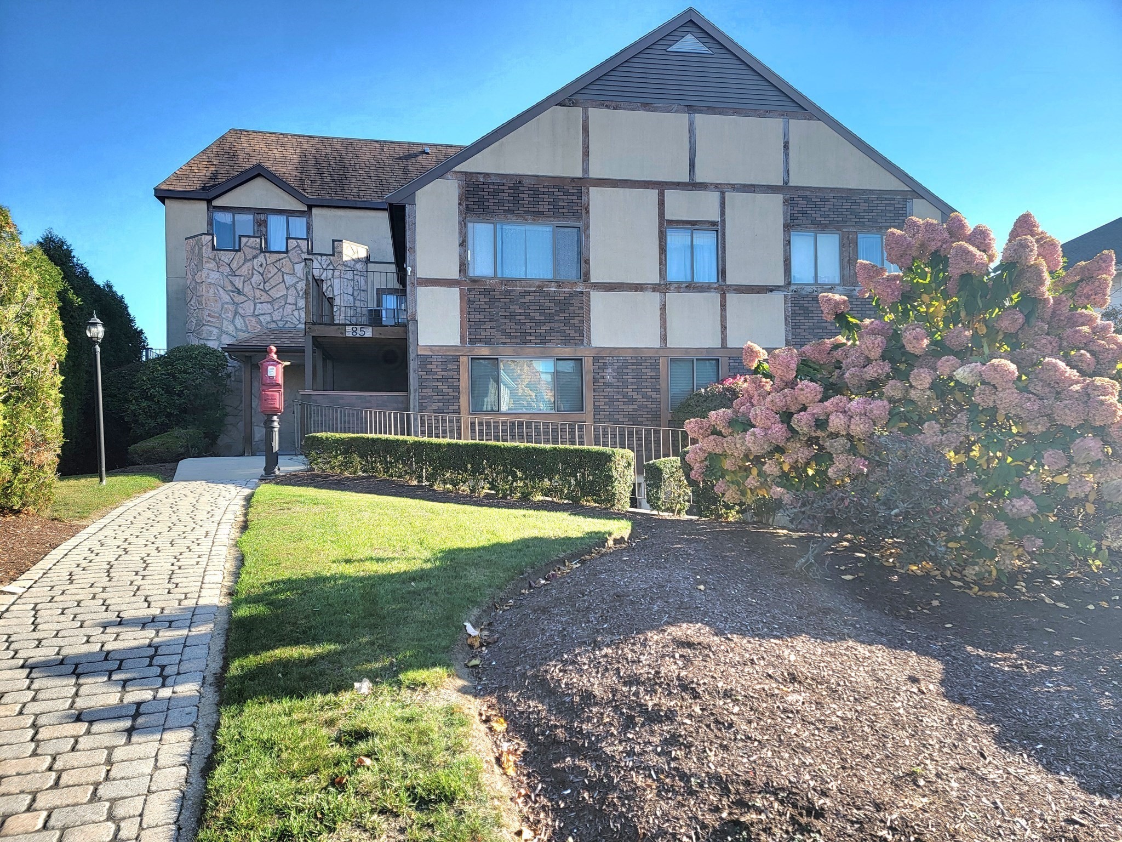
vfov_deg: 56.8
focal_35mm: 24
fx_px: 778
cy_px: 421
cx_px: 561
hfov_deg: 71.6
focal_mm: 6.7
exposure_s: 1/476
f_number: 1.8
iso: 16
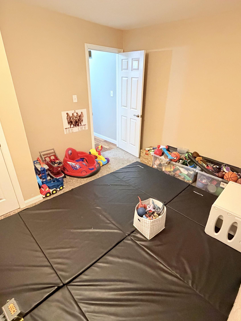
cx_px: 132
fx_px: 176
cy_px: 162
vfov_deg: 84.7
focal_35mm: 19
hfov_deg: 68.5
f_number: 2.2
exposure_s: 1/60
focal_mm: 2.22
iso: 1000
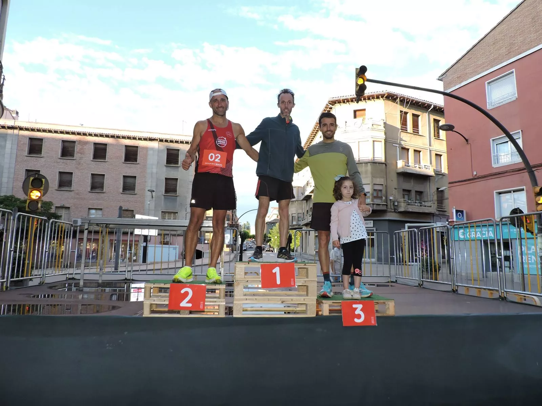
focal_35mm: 24
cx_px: 271
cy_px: 203
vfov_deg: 56.8
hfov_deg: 71.6
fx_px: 376
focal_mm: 4.3
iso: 180
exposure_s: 1/250
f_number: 3
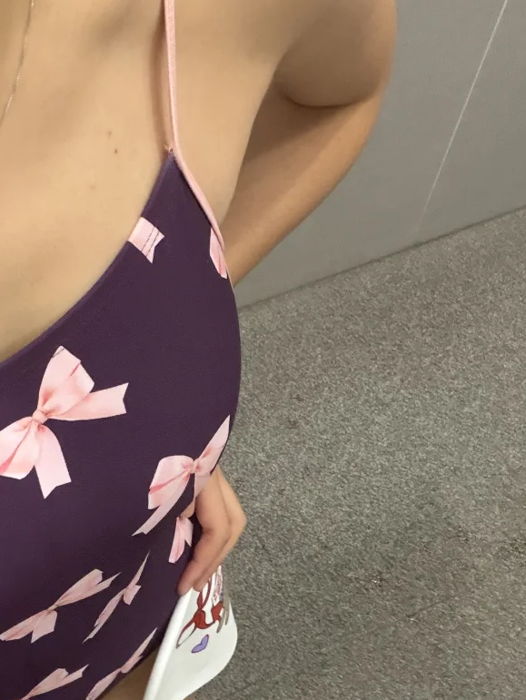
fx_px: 1134
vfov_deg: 34.2
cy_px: 436
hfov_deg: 25.7
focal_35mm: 56
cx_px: 119
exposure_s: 1/50
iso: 200
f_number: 1.9
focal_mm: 2.71
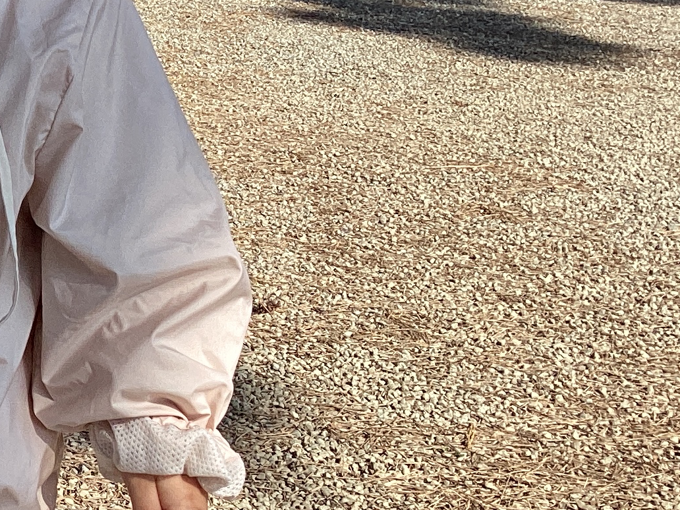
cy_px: 268
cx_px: -323
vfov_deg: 15.1
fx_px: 1925
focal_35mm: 98
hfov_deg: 18.0
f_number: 2.4
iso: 25
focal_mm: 3.3
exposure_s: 1/741
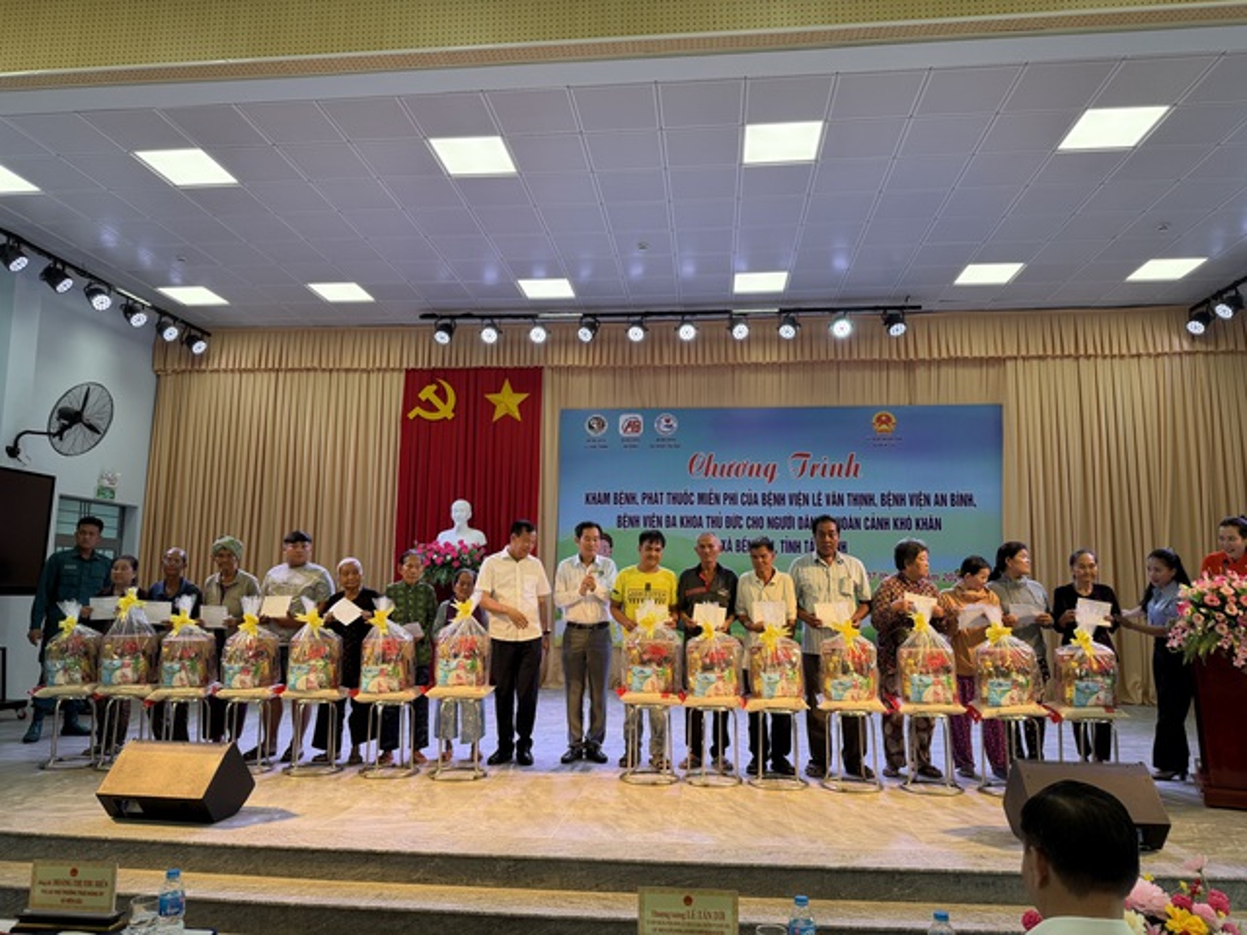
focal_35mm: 24
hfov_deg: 71.6
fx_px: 865
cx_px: 624
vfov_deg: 56.8
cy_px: 468
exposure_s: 1/166
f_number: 1.78
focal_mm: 6.76
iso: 64
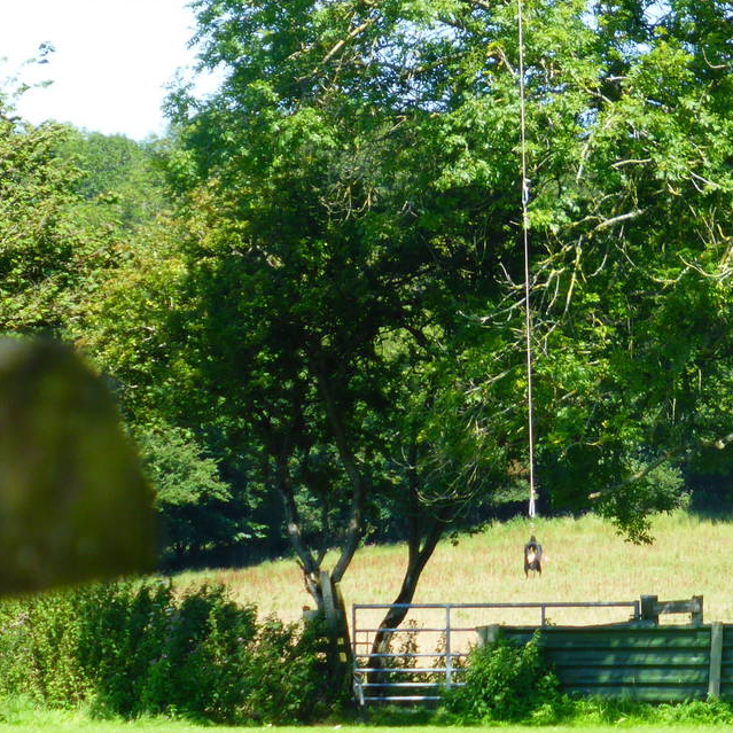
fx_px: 7690
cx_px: 666
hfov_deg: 5.4
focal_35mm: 321
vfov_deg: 5.5
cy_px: 252
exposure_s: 1/160
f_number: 5.4
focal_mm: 25.9
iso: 100
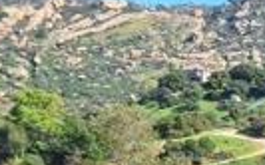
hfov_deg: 14.1
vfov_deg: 10.3
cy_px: 332
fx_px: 845
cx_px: 576
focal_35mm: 117
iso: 40
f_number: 1.8
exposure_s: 1/1645
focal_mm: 5.54
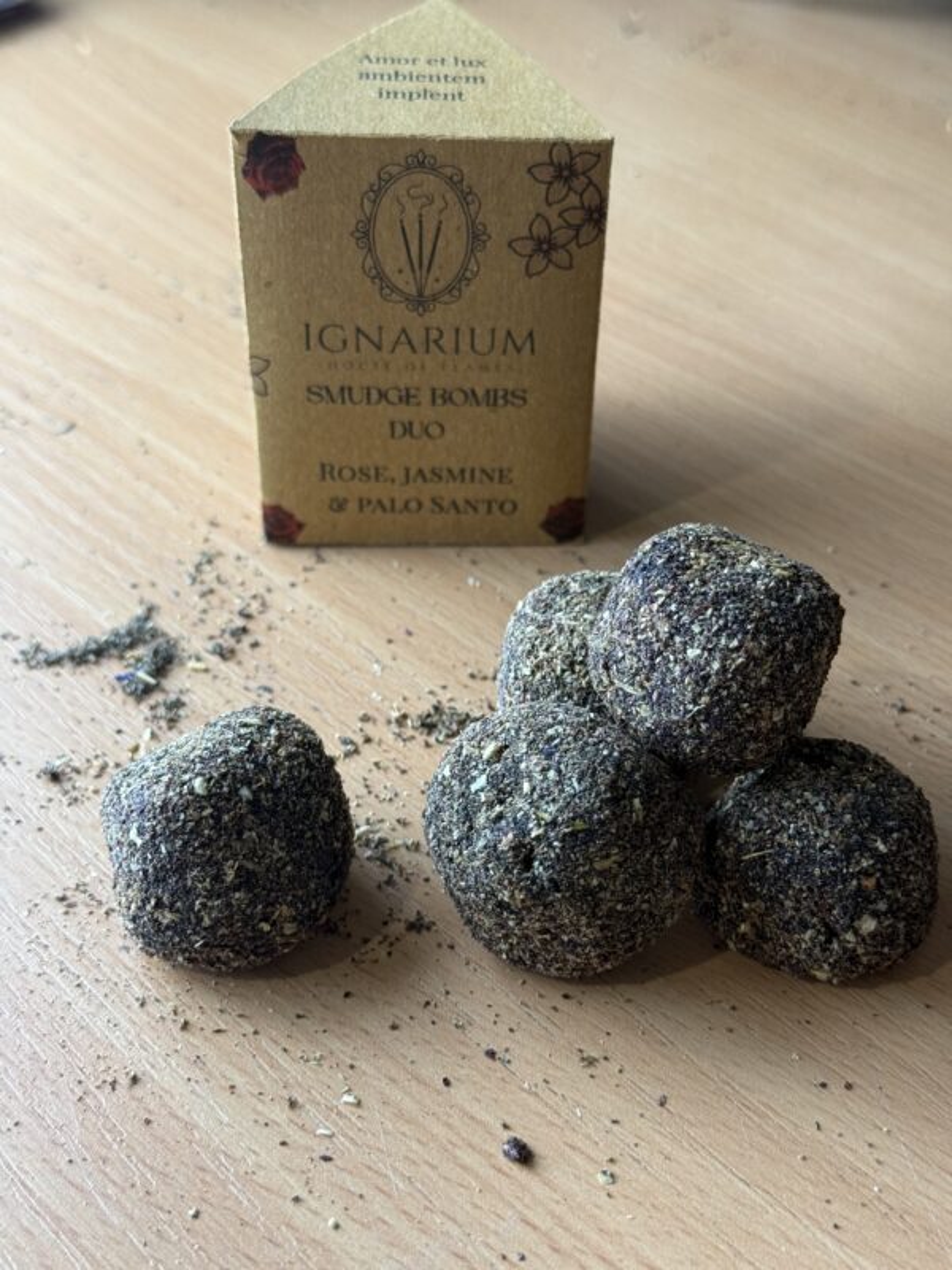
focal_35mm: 48
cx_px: 476
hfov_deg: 30.3
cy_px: 635
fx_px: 1760
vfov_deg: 39.7
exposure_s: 1/50
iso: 50
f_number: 1.78
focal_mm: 6.76
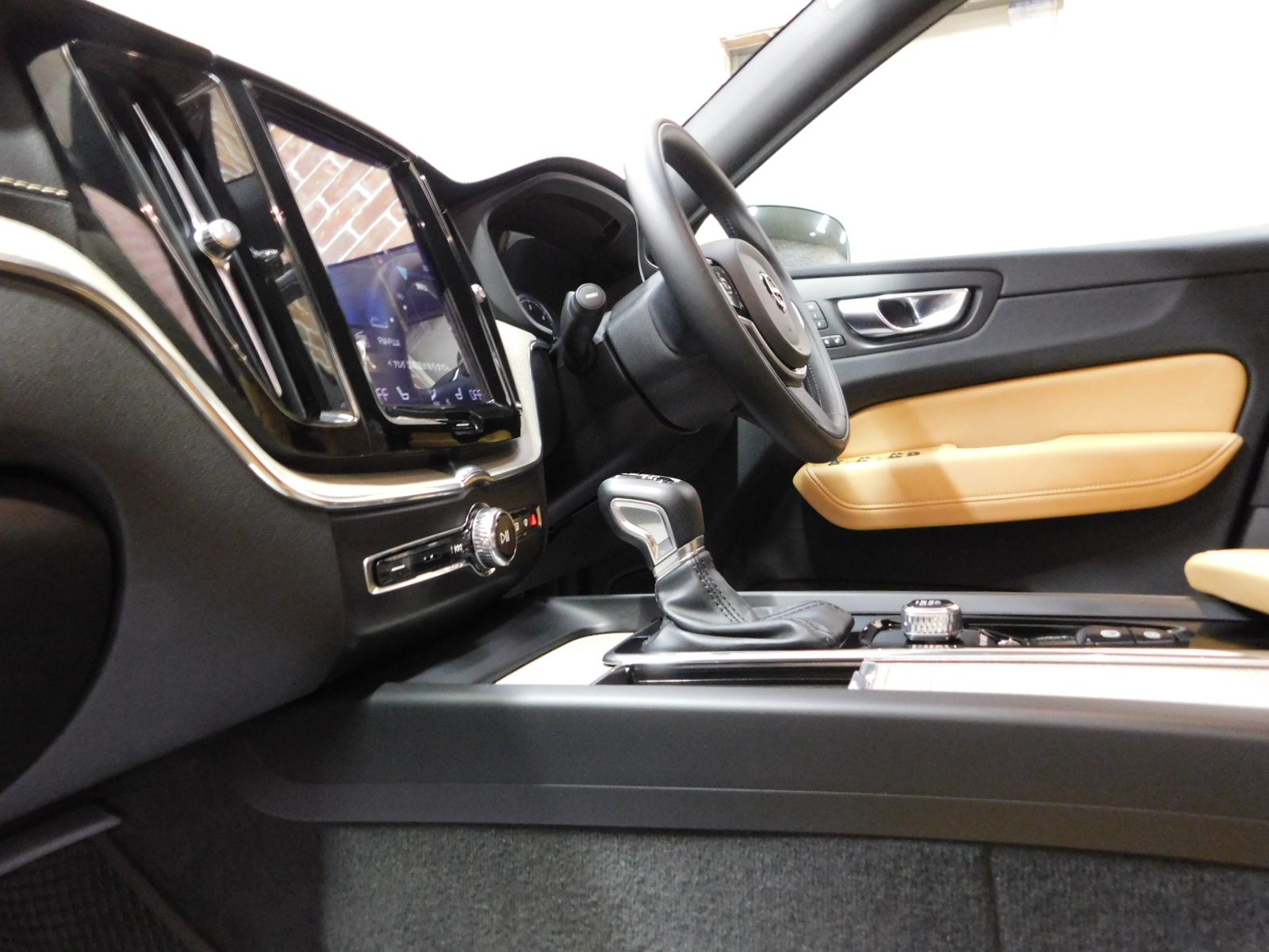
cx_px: 634
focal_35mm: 23
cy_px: 476
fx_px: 843
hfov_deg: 73.9
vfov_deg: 58.9
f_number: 3
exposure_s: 1/8
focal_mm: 4
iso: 800
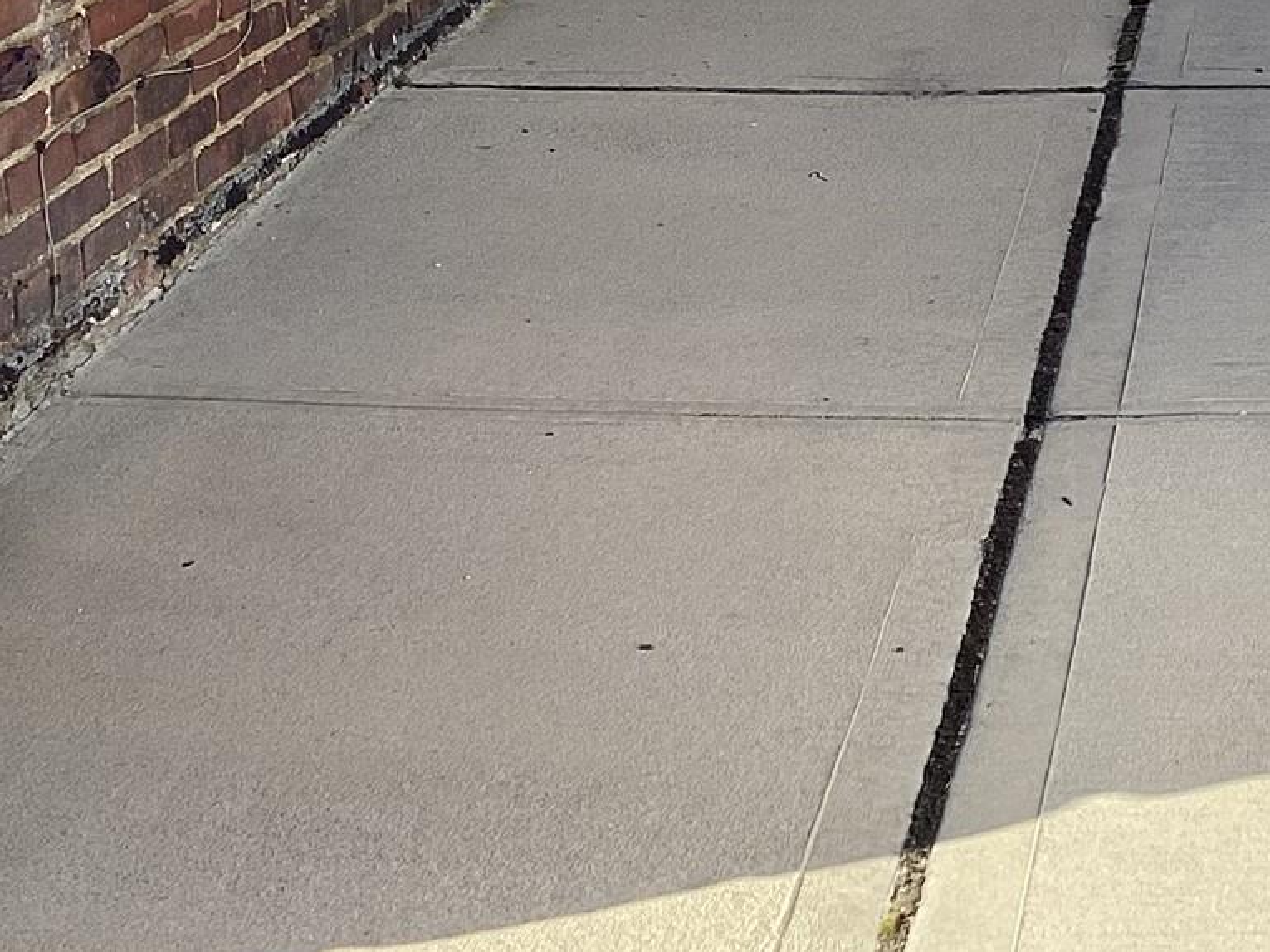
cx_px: 901
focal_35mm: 83
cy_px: -121
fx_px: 3046
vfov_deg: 17.1
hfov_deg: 23.4
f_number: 2.4
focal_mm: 3.3
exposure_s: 1/612
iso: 25
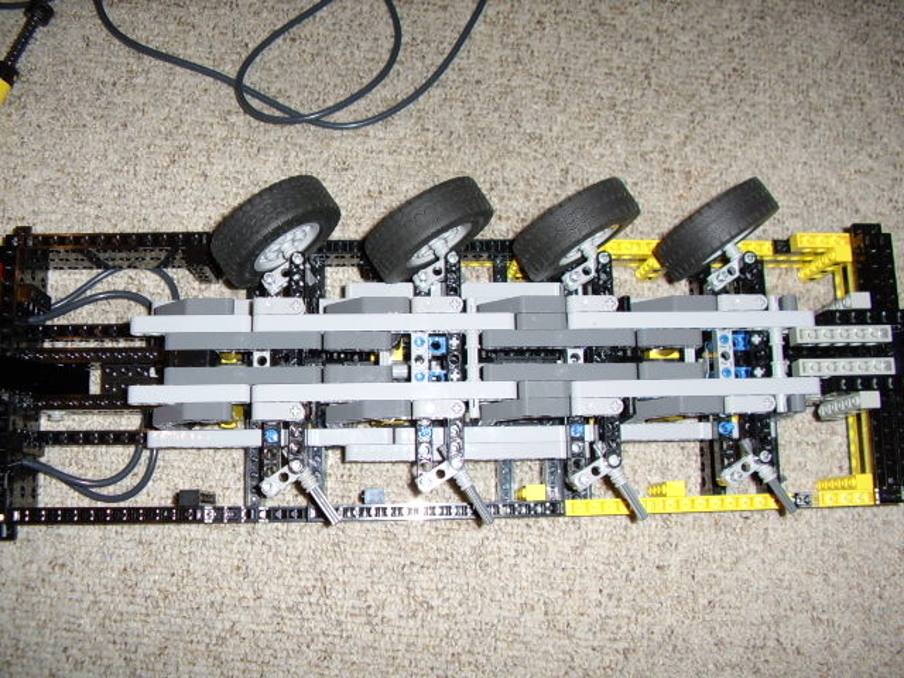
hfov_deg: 60.0
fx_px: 783
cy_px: 339
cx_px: 452
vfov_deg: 46.8
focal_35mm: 30
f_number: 2.9
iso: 141
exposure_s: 1/30
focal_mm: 5.8
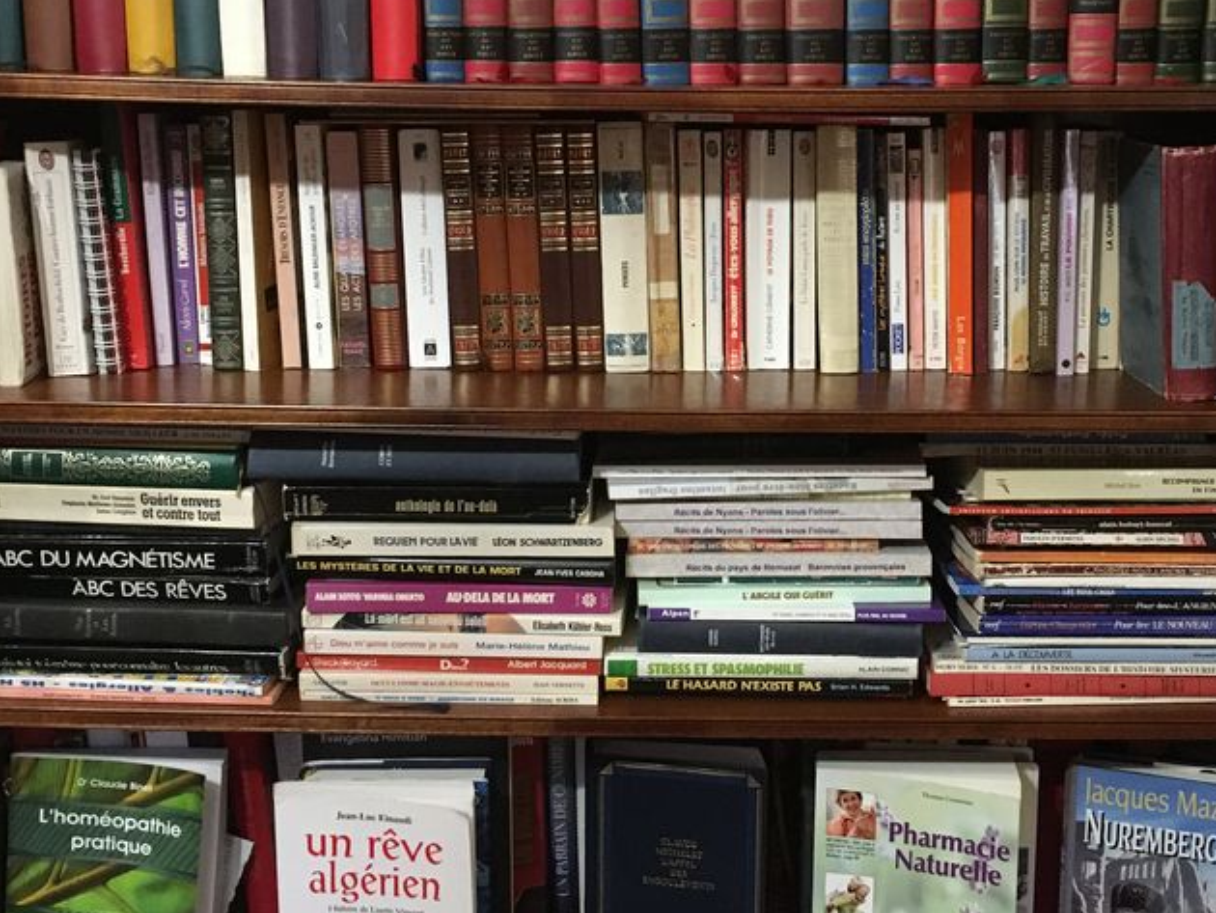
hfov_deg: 41.2
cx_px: 679
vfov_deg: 31.5
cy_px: 374
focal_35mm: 46
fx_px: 1617
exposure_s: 1/17
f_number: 2.2
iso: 250
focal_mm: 4.15
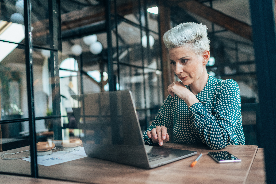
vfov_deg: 37.9
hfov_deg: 54.4
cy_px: 92
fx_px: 268
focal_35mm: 35
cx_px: 138
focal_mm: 35
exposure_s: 1/500
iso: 1000
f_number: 2
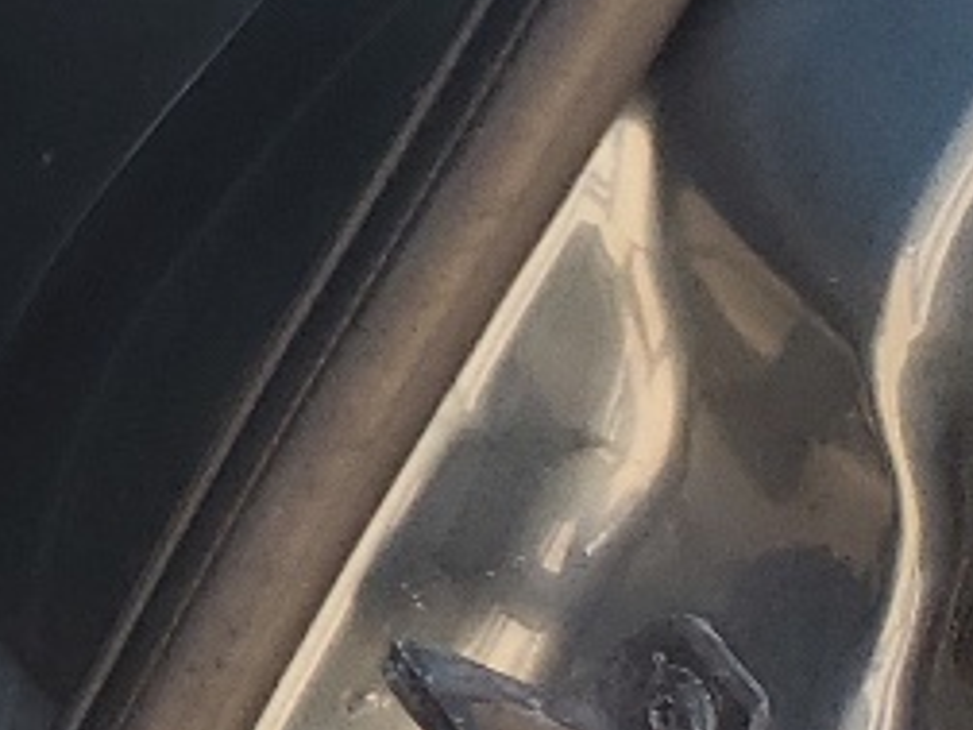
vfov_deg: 8.3
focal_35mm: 165
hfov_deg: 9.7
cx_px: -1807
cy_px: -935
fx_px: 4638
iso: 50
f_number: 1.5
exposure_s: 1/192
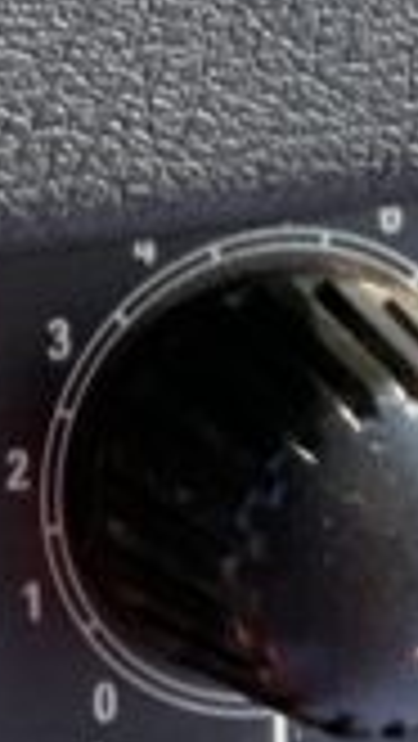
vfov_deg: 10.2
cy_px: -720
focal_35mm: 196
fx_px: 3856
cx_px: -1079
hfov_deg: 5.6
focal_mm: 3
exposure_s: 1/73
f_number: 1.8
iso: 32
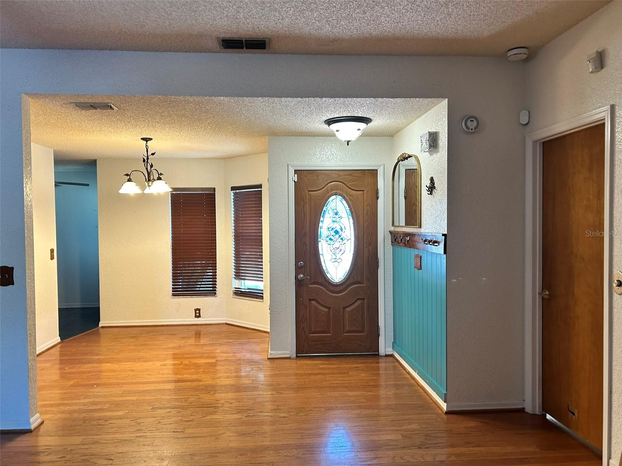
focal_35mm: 26
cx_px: 311
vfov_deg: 53.1
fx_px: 467
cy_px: 233
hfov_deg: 67.3
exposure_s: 1/60
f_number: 1.5
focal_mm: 5.7
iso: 125
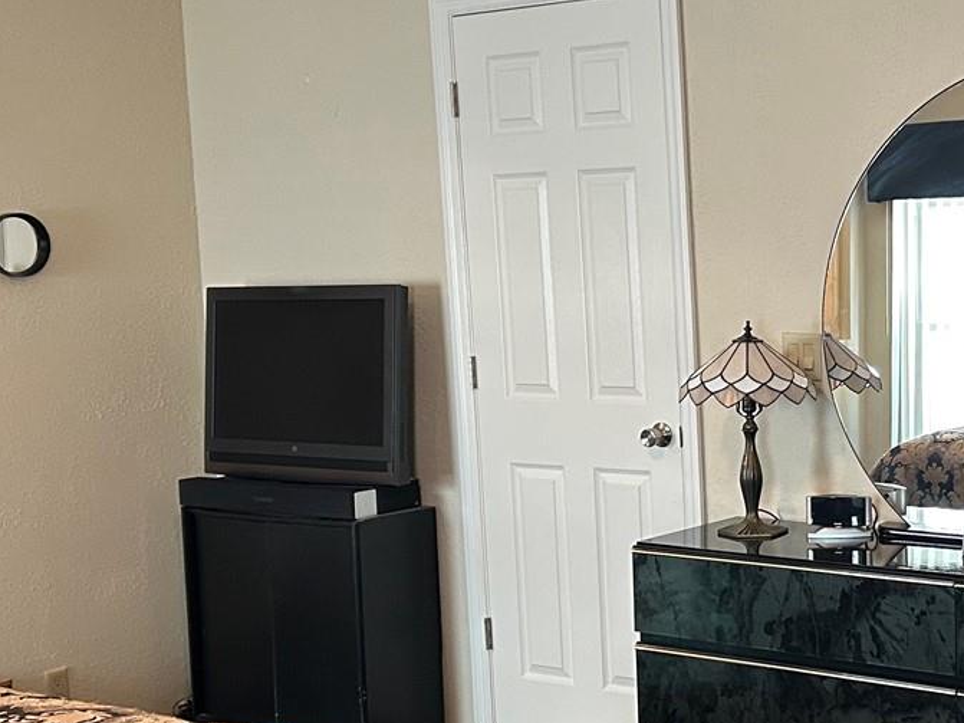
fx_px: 1726
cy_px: 446
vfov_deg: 23.6
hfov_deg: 30.1
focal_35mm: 62
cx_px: 826
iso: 320
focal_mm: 5.7
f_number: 1.5
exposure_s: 1/60
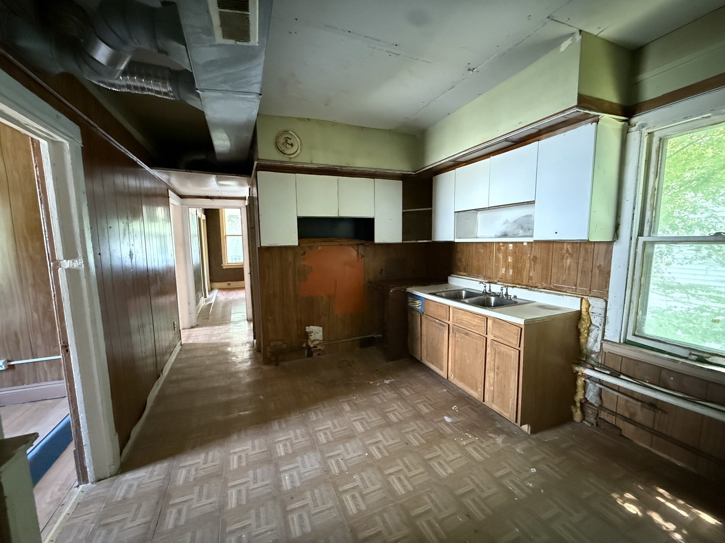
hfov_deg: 102.1
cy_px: 272
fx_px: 293
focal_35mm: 14
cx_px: 362
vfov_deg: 85.7
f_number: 2.2
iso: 1600
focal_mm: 2.22
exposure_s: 1/40
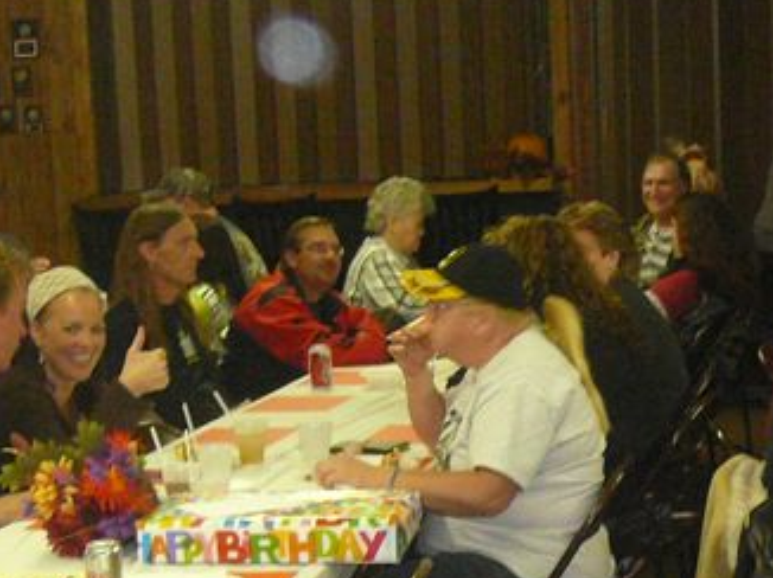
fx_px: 2455
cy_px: 497
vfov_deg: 13.3
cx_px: 242
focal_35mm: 110
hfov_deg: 17.8
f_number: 3.2
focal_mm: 6.7
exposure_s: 1/30
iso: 400
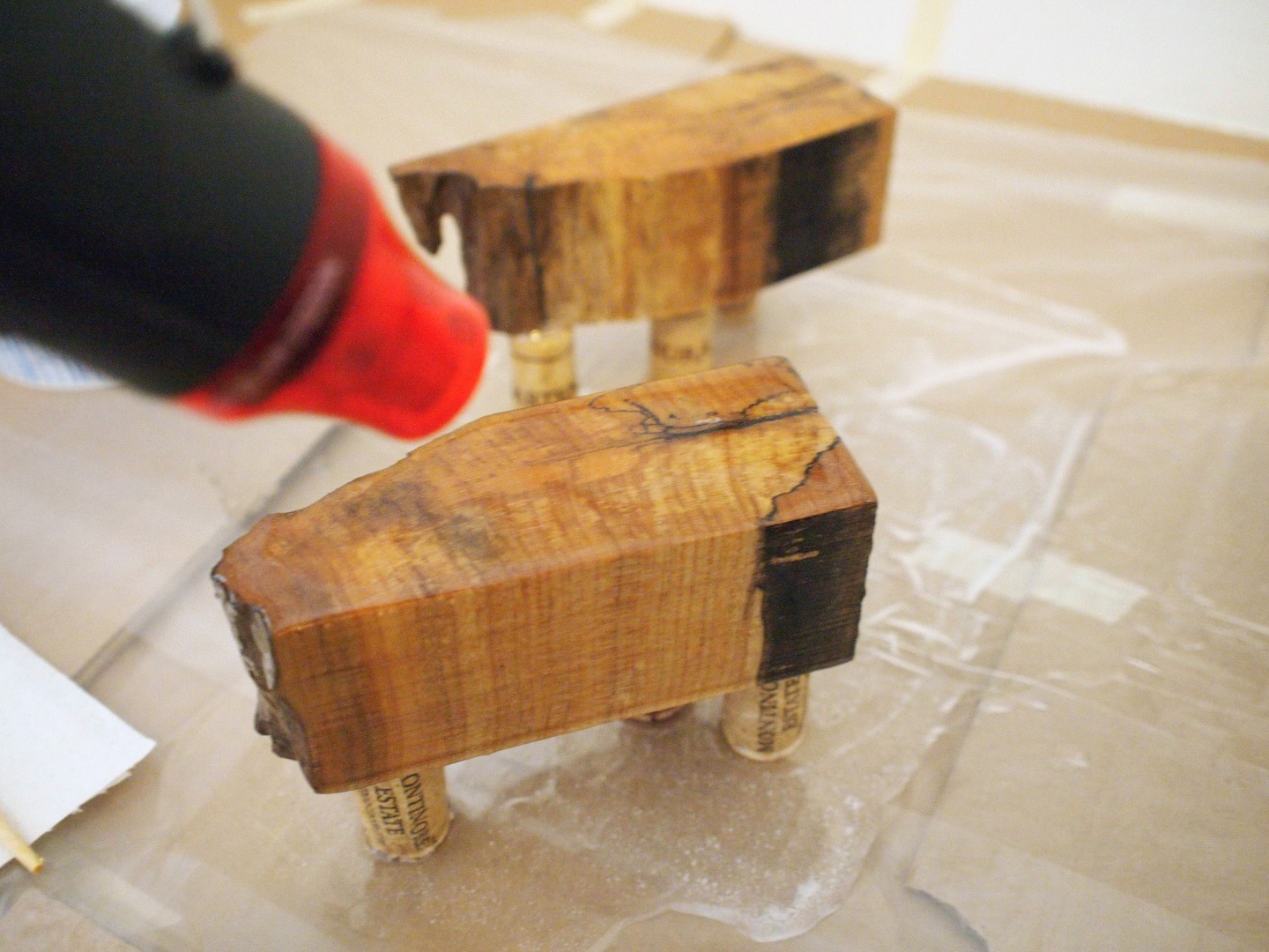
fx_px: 1246
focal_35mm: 34
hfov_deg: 54.0
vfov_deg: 41.8
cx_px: 634
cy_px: 476
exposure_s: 1/30
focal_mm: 17
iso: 1600
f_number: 2.8
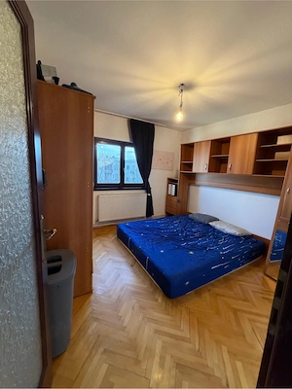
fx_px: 157
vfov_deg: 102.1
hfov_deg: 85.7
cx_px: 146
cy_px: 194
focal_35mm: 14
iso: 400
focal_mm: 2.22
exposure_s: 1/60
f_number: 2.2
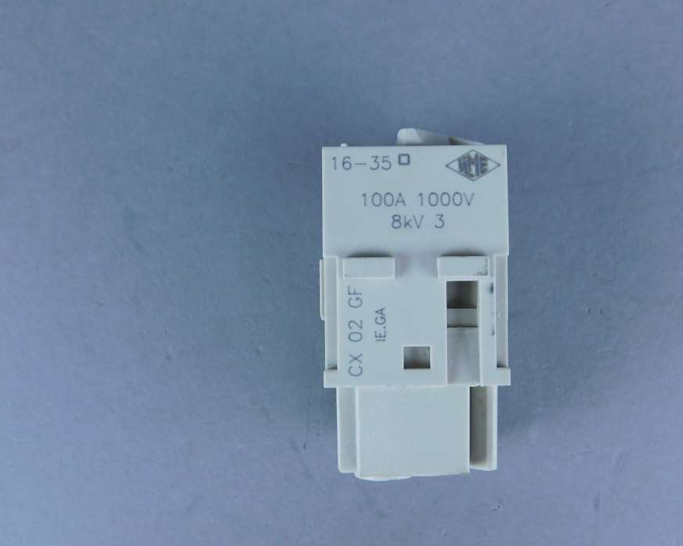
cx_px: 409
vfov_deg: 39.1
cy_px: 306
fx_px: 768
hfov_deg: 47.7
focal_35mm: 38
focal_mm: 5.3
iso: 125
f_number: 3.2
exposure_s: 1/50
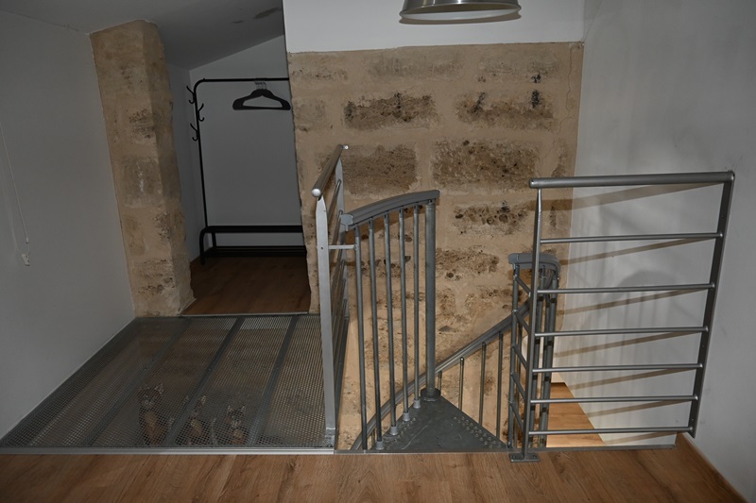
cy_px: 252
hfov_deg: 73.8
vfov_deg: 53.1
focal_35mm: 24
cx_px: 378
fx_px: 504
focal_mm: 16
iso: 640
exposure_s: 1/60
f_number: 4
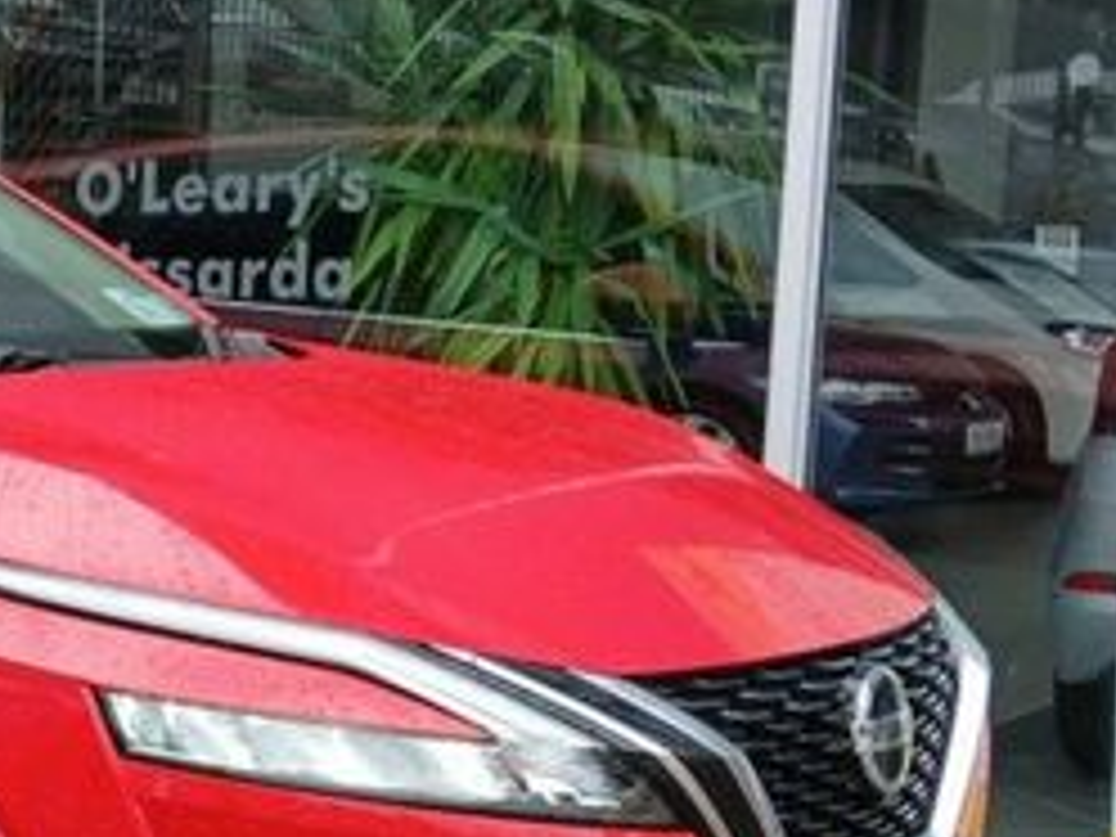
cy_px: 756
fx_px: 2031
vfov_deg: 22.7
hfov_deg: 27.4
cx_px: -189
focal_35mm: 63
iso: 32
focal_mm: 3.98
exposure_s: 1/100
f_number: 1.8
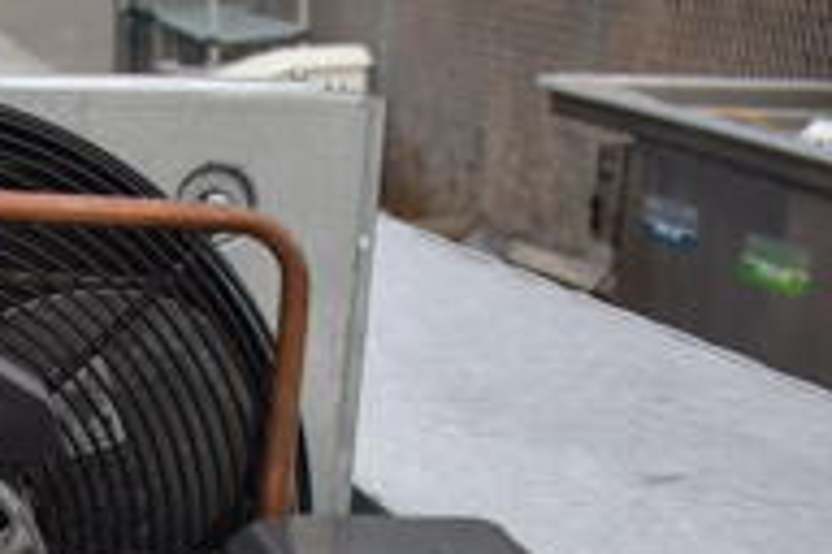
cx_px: -338
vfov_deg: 12.4
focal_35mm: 105
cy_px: 835
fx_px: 2426
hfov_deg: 17.8
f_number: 3.8
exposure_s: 1/250
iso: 720
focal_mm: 22
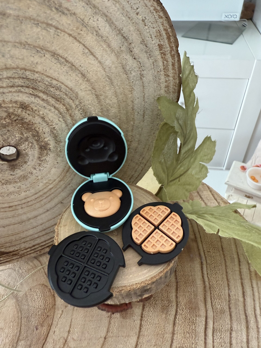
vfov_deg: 71.6
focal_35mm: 24
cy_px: 174
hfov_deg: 56.8
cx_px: 130
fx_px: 241
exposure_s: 1/97
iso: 320
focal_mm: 2.22
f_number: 2.2
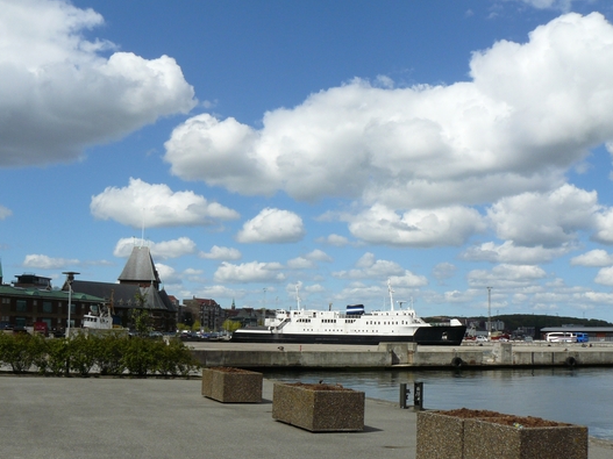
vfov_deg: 35.1
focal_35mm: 41
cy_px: 250
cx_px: 283
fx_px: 726
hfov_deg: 45.7
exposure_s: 1/400
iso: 100
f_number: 7.1
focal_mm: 6
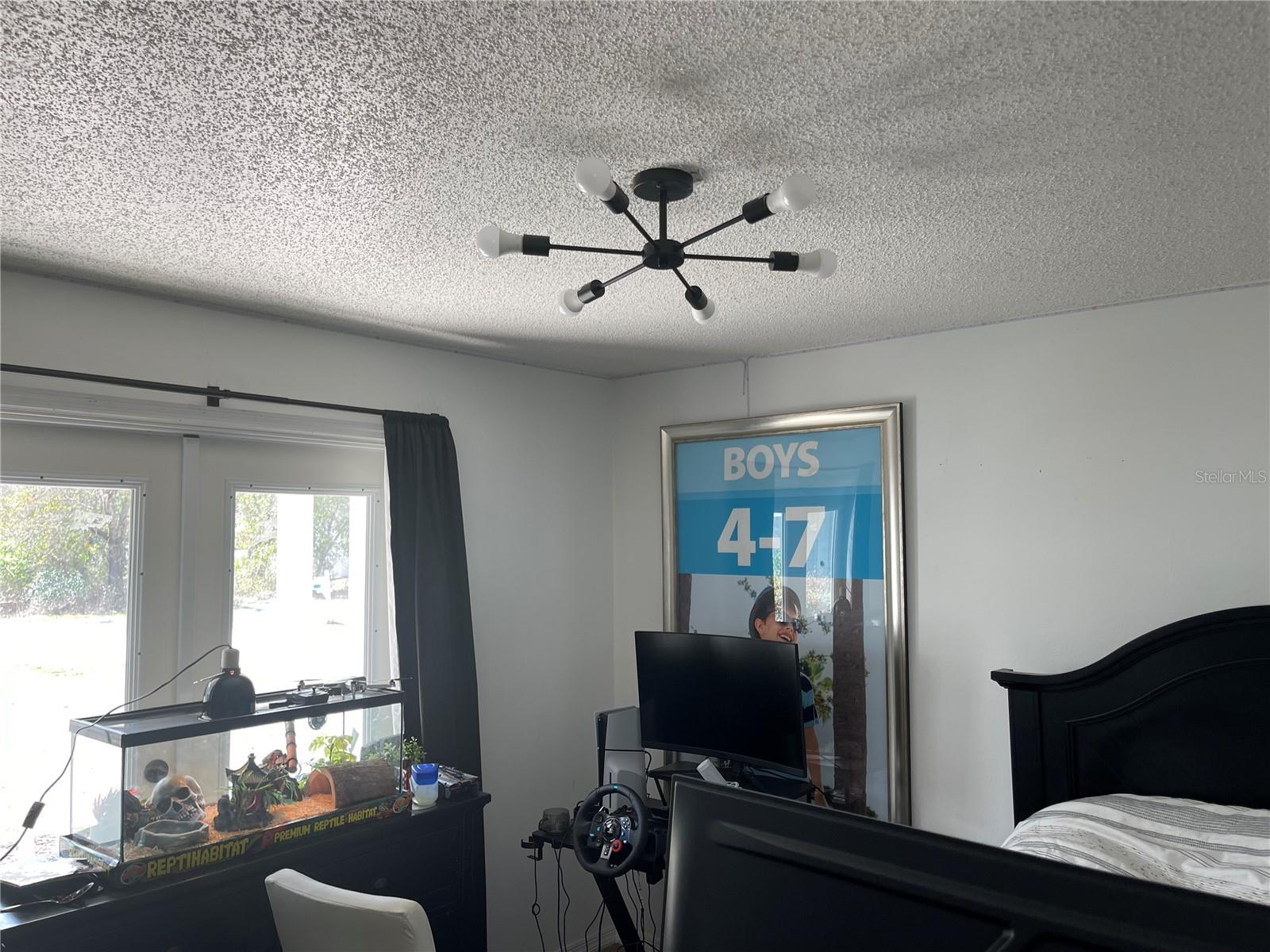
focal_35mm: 25
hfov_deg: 69.4
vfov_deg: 54.9
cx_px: 635
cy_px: 476
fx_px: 917
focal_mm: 5.1
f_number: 1.6
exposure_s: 1/121
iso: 64
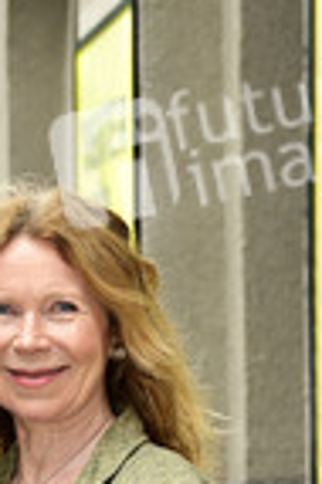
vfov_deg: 14.6
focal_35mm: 134
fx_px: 1802
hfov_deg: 10.0
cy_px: 657
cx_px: -85
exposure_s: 1/200
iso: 1250
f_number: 5
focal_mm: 48
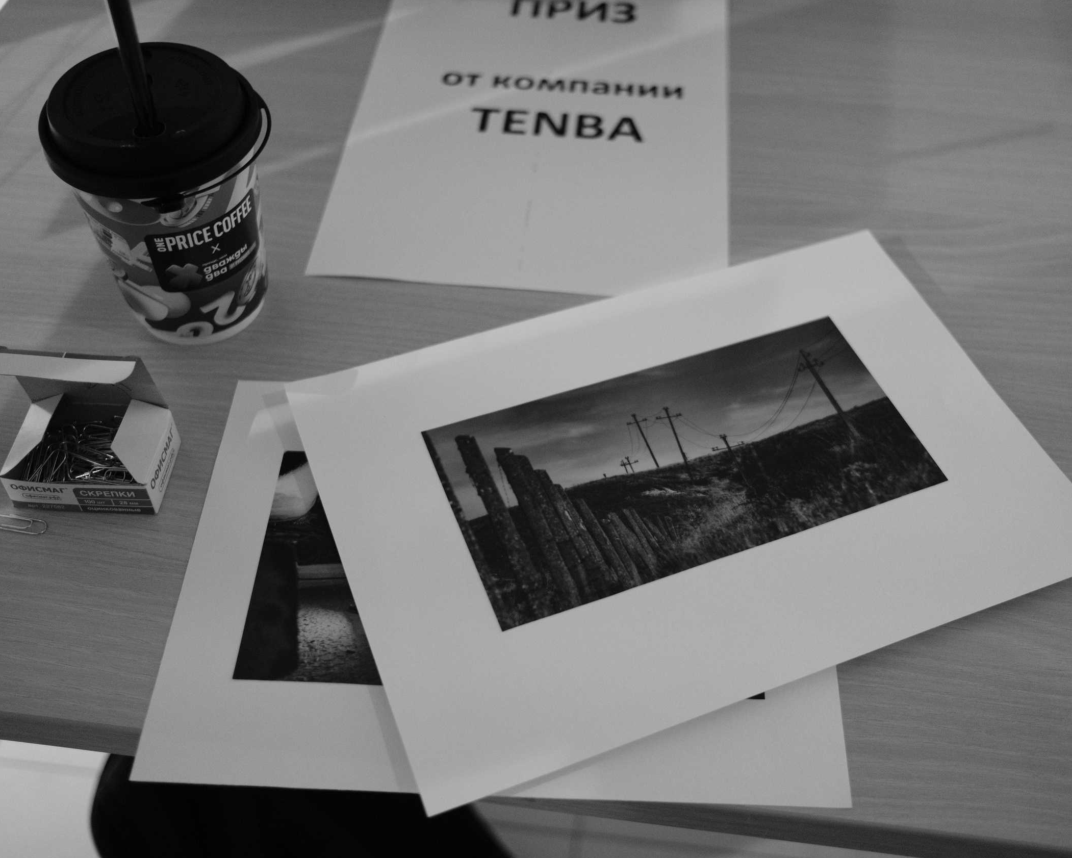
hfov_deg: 45.8
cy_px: 426
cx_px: 570
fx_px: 1269
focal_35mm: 40
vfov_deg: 37.3
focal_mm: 23
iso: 1250
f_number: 2
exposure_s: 1/100
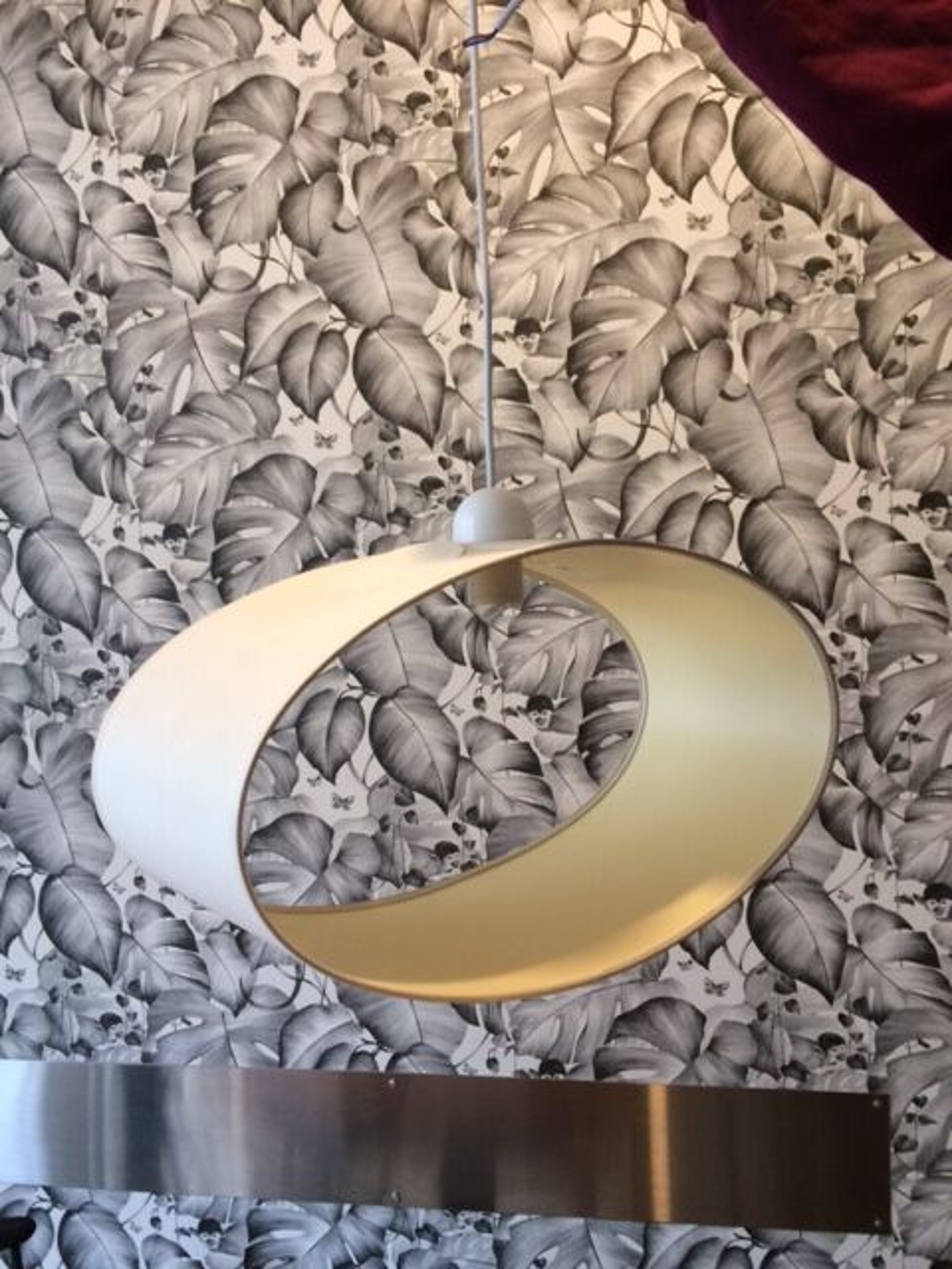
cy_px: 634
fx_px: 1063
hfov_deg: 48.2
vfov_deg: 61.7
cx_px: 476
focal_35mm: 29
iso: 160
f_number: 2.2
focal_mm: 4.15
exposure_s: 1/33
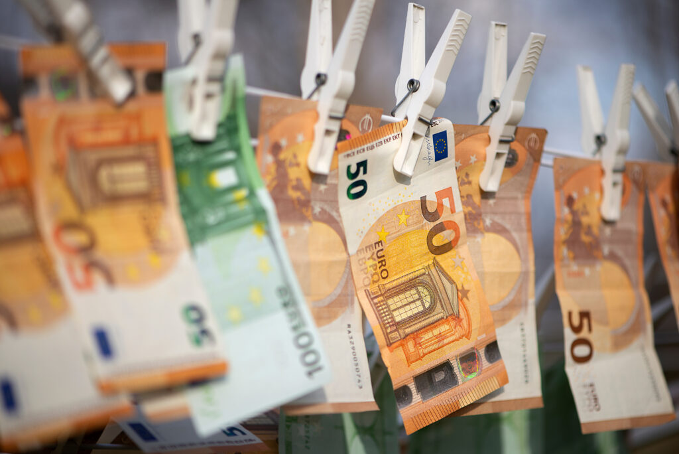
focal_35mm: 105
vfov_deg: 13.1
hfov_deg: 19.4
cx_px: 340
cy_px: 227
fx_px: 1981
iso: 100
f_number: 3.5
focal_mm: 105
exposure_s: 1/1000
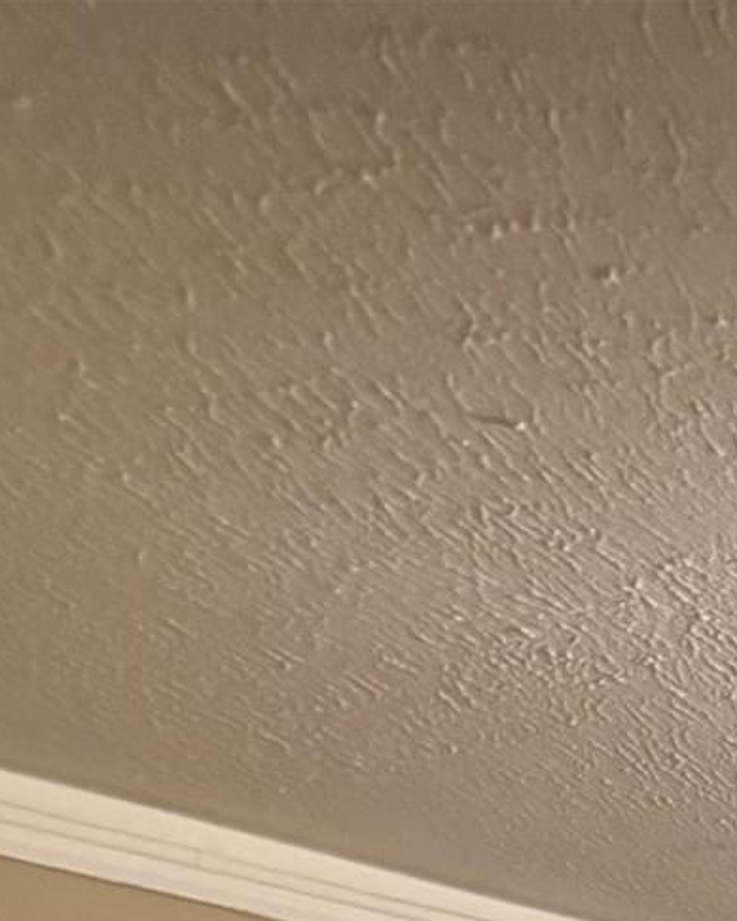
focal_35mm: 111
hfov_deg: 12.2
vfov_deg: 13.2
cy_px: 2181
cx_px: 1491
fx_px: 3026
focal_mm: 6.76
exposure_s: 1/40
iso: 640
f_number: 1.78
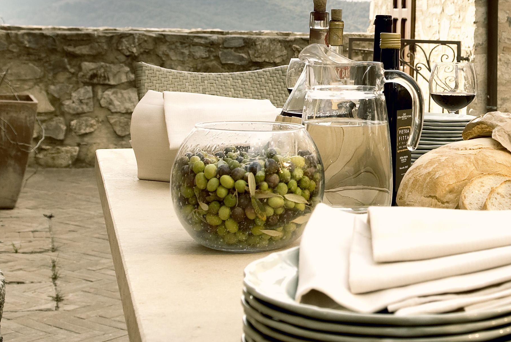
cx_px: 452
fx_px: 1053
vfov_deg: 18.1
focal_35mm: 74
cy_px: 20
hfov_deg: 26.4
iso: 100
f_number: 6.3
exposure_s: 1/500
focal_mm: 23
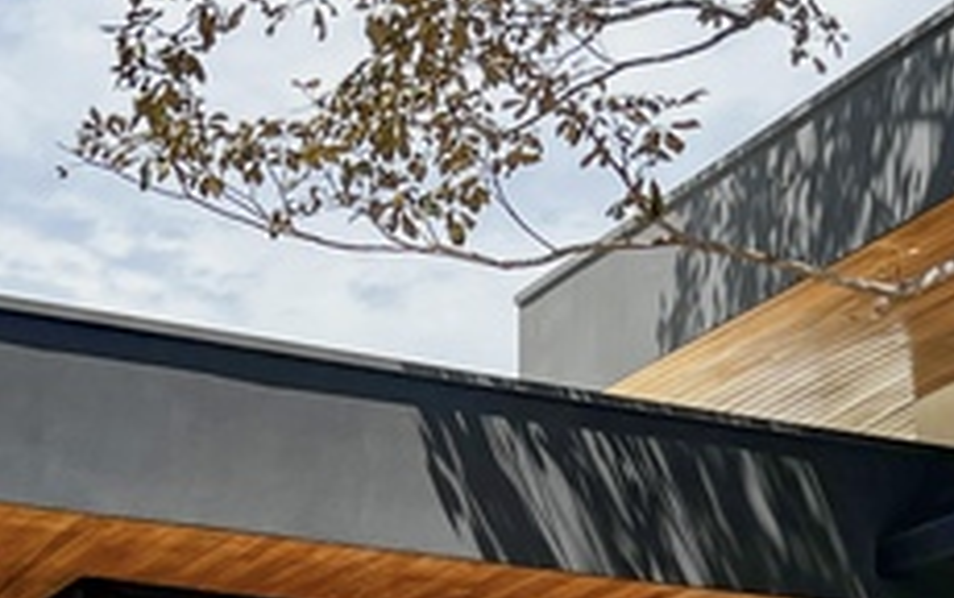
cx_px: 593
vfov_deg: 12.9
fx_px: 2497
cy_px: 918
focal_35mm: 96
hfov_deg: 21.6
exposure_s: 1/3500
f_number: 1.5
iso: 50
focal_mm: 5.7
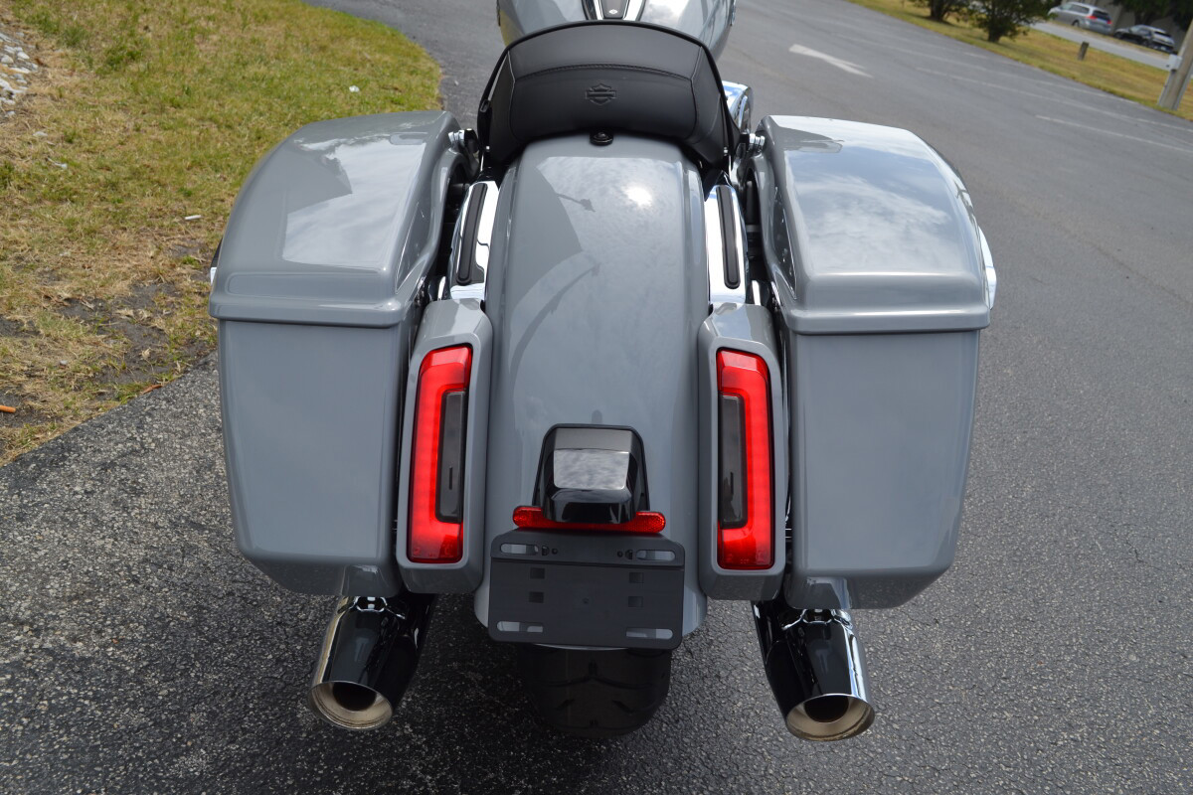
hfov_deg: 53.1
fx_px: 1193
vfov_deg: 36.9
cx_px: 596
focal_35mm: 36
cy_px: 398
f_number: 8
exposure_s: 1/250
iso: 100
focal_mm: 24
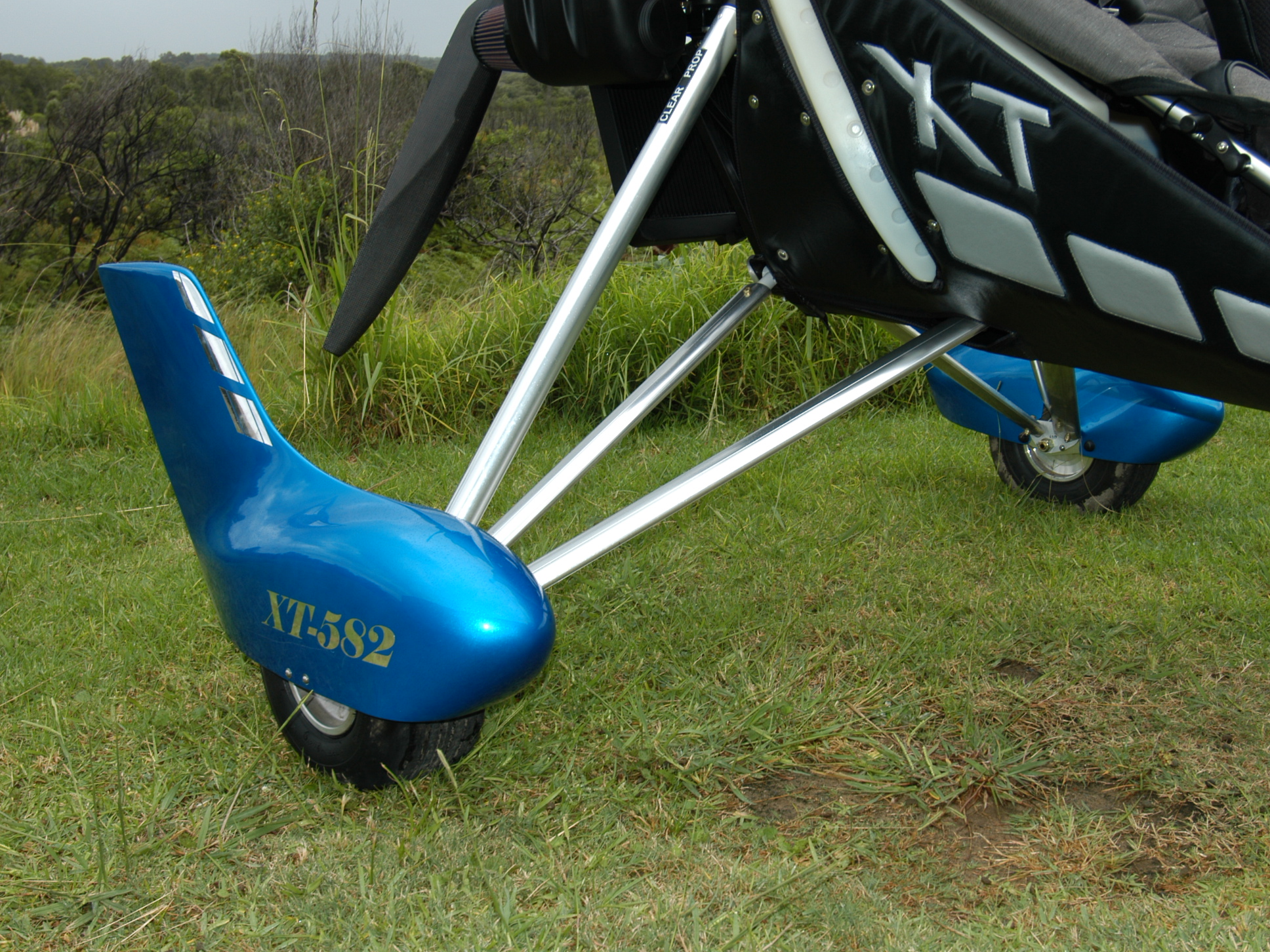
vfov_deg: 36.0
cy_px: 477
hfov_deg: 46.7
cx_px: 693
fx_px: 1468
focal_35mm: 40
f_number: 5.6
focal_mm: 24
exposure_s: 1/180
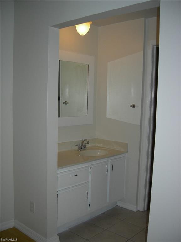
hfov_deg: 39.7
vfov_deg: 51.4
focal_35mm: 36
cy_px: 121
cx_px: 90
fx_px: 251
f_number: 2.7
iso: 64
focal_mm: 7.5
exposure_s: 1/60.1
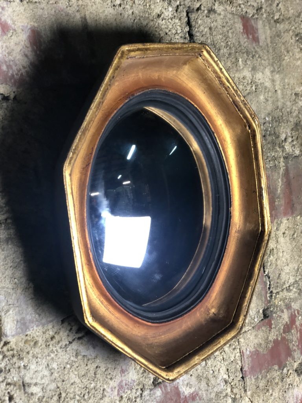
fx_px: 605
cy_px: 202
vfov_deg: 36.8
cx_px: 151
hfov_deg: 28.0
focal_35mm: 52
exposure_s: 1/33
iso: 100
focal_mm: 6
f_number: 2.4
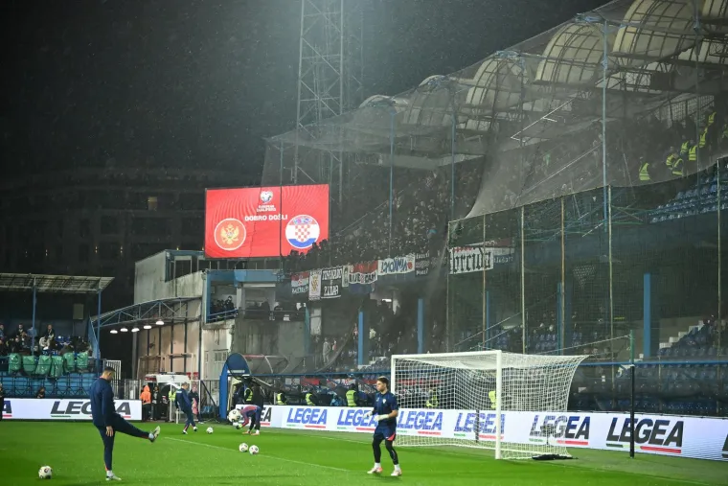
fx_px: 1517
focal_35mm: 75
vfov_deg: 18.2
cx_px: 364
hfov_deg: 27.0
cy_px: 243
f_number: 2.8
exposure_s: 1/1600
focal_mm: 75
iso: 3200
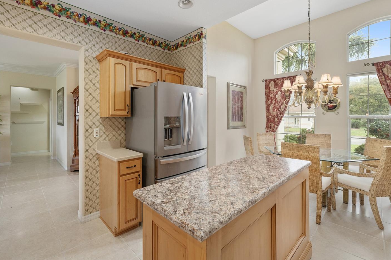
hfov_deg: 96.3
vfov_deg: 73.5
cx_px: 173
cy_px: 116
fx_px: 174
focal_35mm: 16
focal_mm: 14
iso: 320
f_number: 8
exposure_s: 1/13
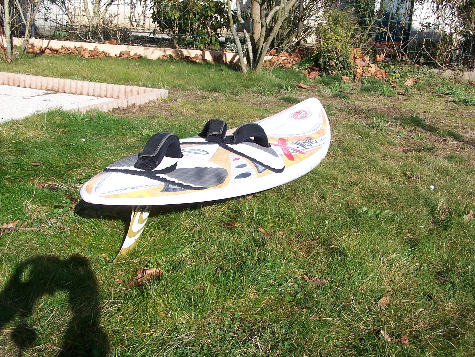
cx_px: 242
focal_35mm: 44
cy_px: 176
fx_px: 604
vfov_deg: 32.9
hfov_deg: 42.9
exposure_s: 1/500
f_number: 4
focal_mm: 7.1
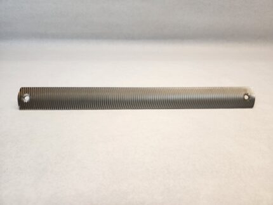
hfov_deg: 73.9
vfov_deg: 58.9
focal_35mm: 23
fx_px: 181
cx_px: 136
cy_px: 102
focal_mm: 5.4
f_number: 1.8
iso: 50
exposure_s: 1/180
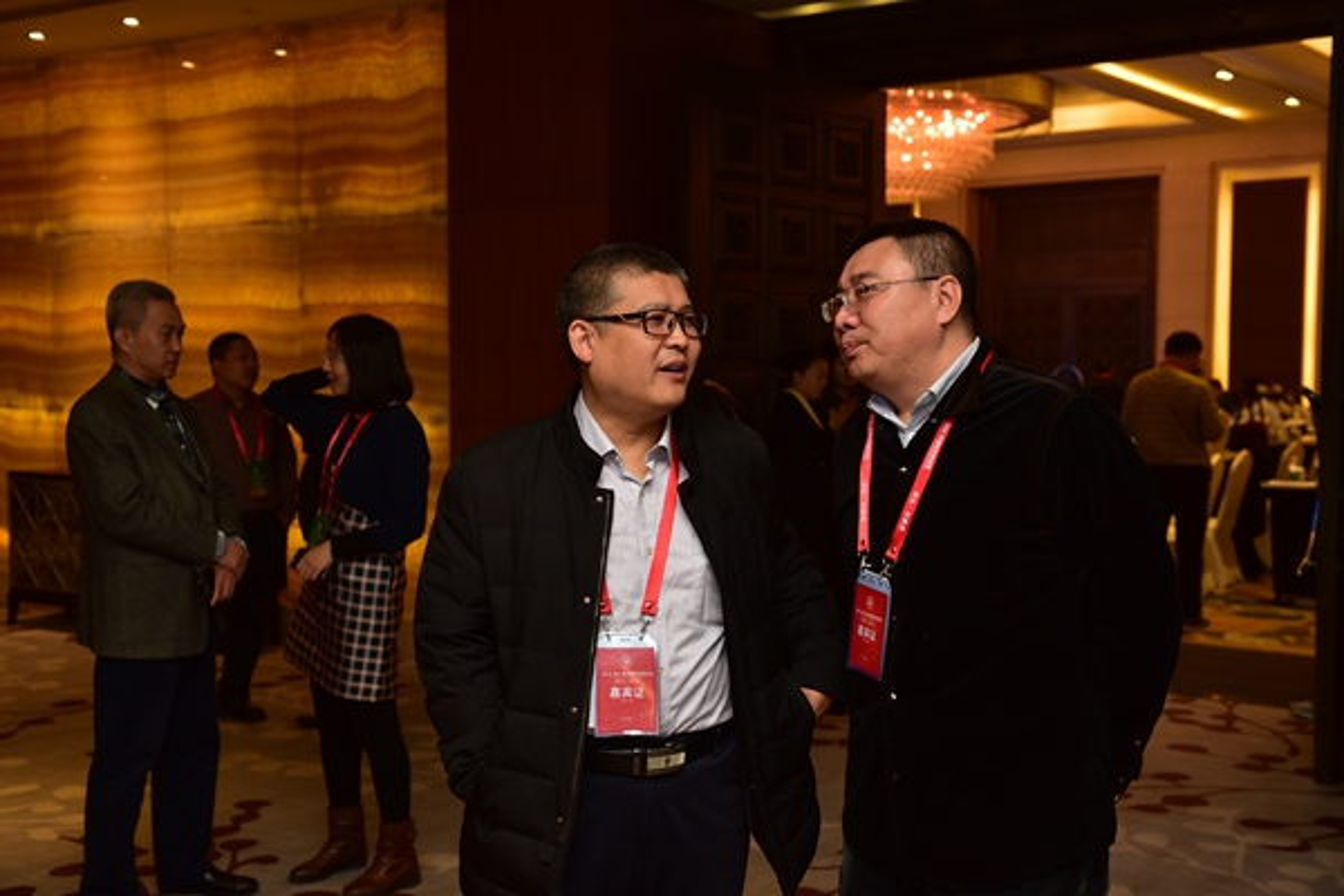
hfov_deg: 43.6
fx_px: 1680
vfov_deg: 29.9
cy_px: 448
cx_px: 672
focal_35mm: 45
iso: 800
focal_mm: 45
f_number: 4.5
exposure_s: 1/80
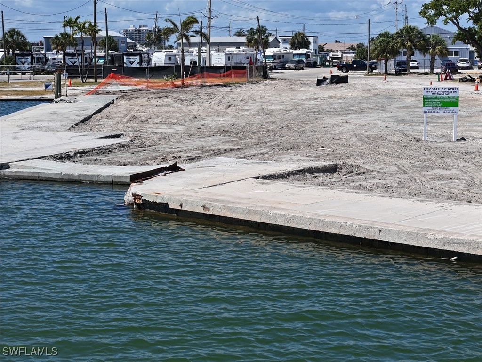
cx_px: 241
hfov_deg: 27.8
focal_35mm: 70
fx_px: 975
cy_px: 181
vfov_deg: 21.0
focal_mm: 19.35
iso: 100
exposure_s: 1/1500
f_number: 2.8
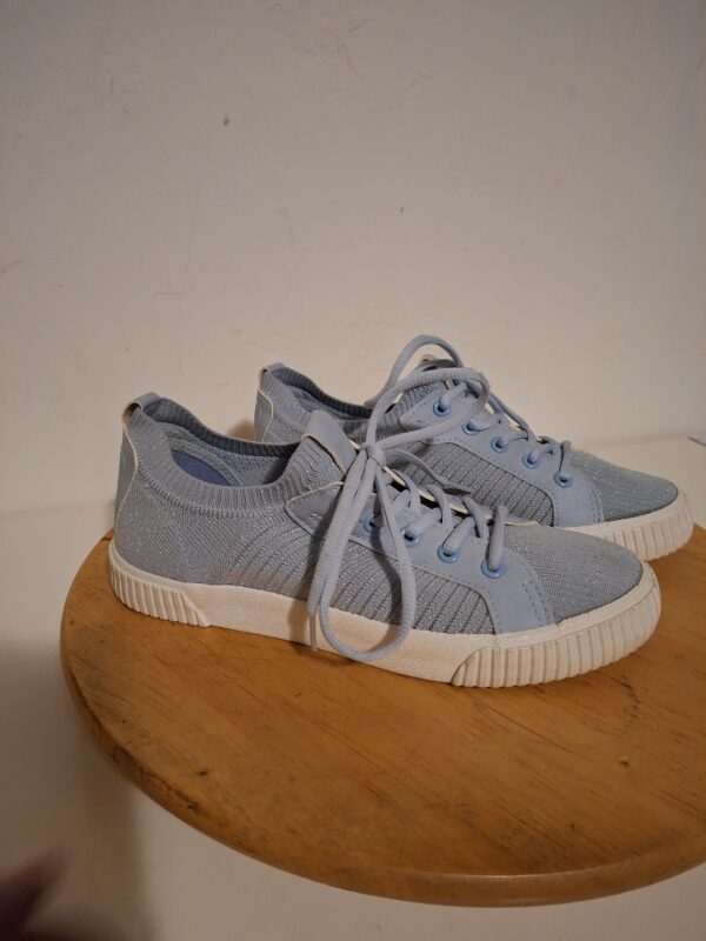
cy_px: 470
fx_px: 625
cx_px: 353
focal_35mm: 23
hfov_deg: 58.9
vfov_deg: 73.9
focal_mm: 5.54
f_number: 1.8
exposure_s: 1/24
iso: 800
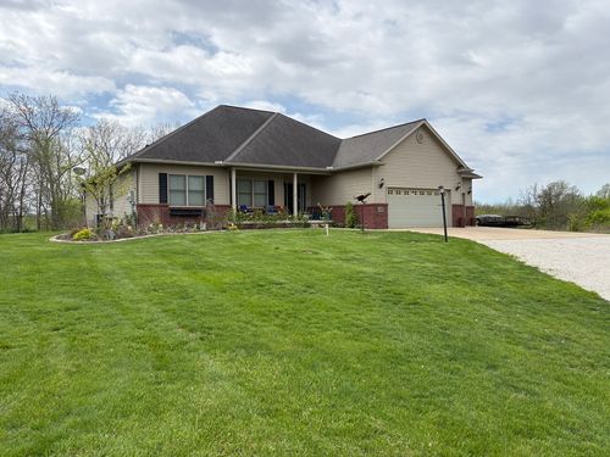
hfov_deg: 67.3
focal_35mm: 26
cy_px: 228
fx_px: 458
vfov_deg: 53.1
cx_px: 305
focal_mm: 5.96
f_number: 1.6
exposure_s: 1/3279
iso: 50
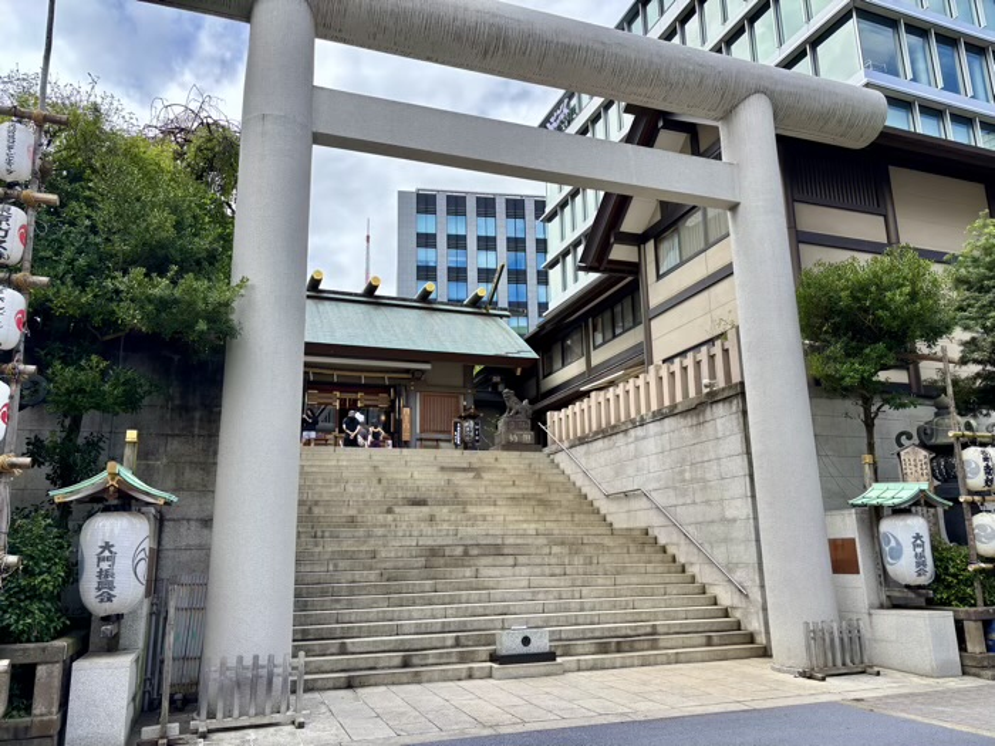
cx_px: 498
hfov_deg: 67.3
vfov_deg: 53.1
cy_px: 373
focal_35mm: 26
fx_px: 747
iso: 50
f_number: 1.6
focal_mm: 5.96
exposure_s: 1/1399
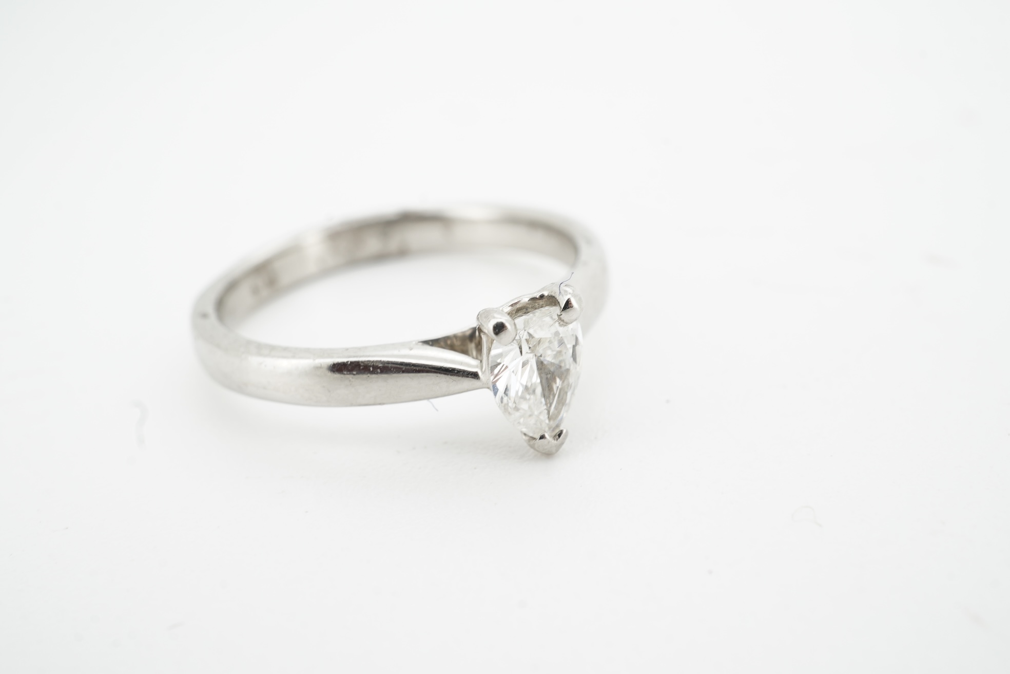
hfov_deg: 43.6
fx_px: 1262
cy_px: 337
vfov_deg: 29.9
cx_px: 505
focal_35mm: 45
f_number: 22
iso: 200
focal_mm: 30
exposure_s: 1/80
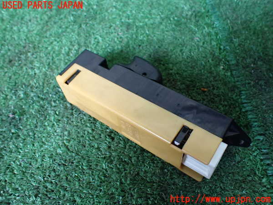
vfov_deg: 46.8
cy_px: 102
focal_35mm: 30
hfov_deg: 60.0
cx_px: 136
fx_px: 237
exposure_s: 1/125
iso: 640
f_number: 2.3
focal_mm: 5.4
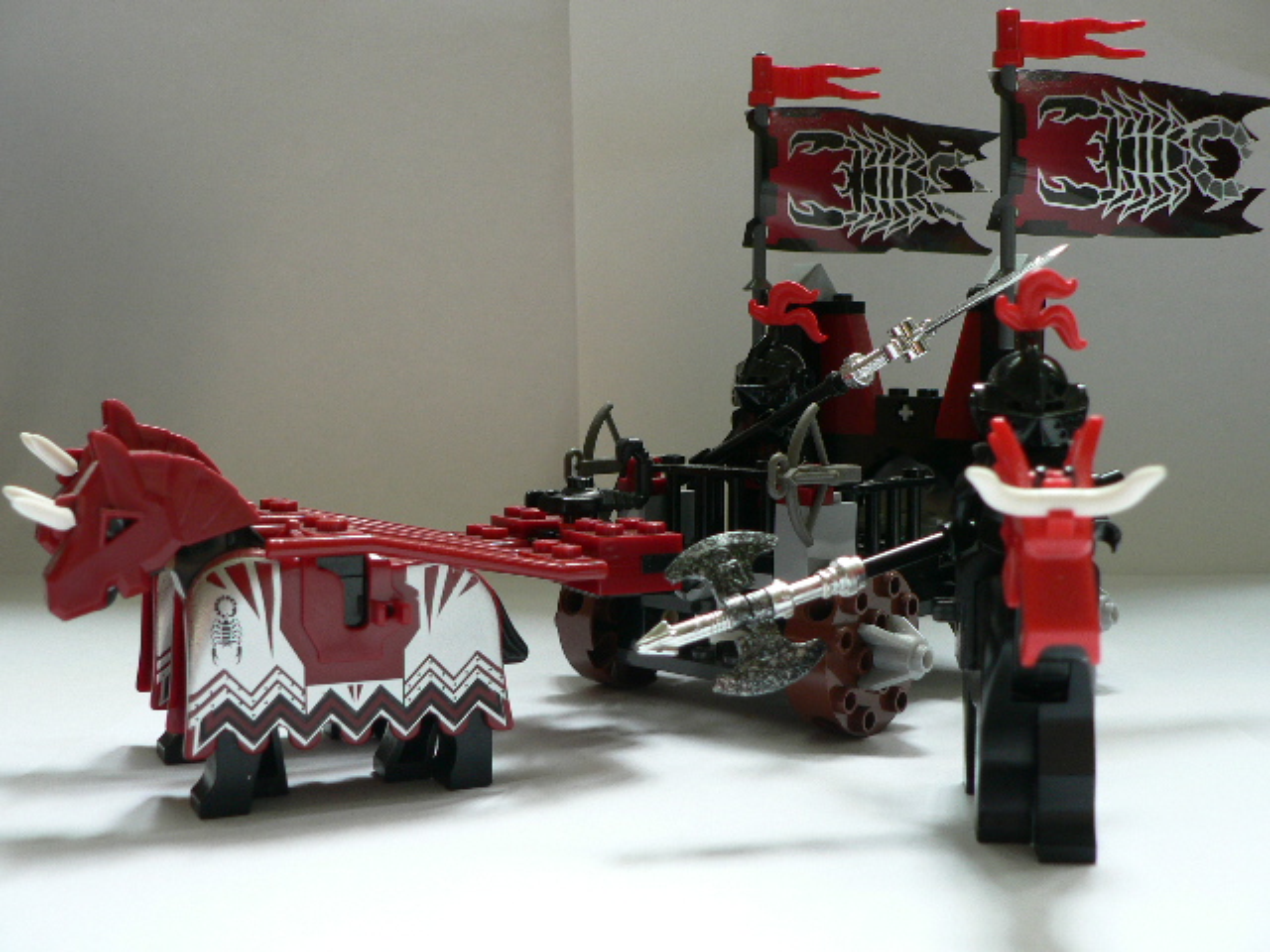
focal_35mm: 36
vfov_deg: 39.7
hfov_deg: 51.4
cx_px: 635
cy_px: 476
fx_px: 1321
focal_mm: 6
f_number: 2.8
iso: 100
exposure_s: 1/15
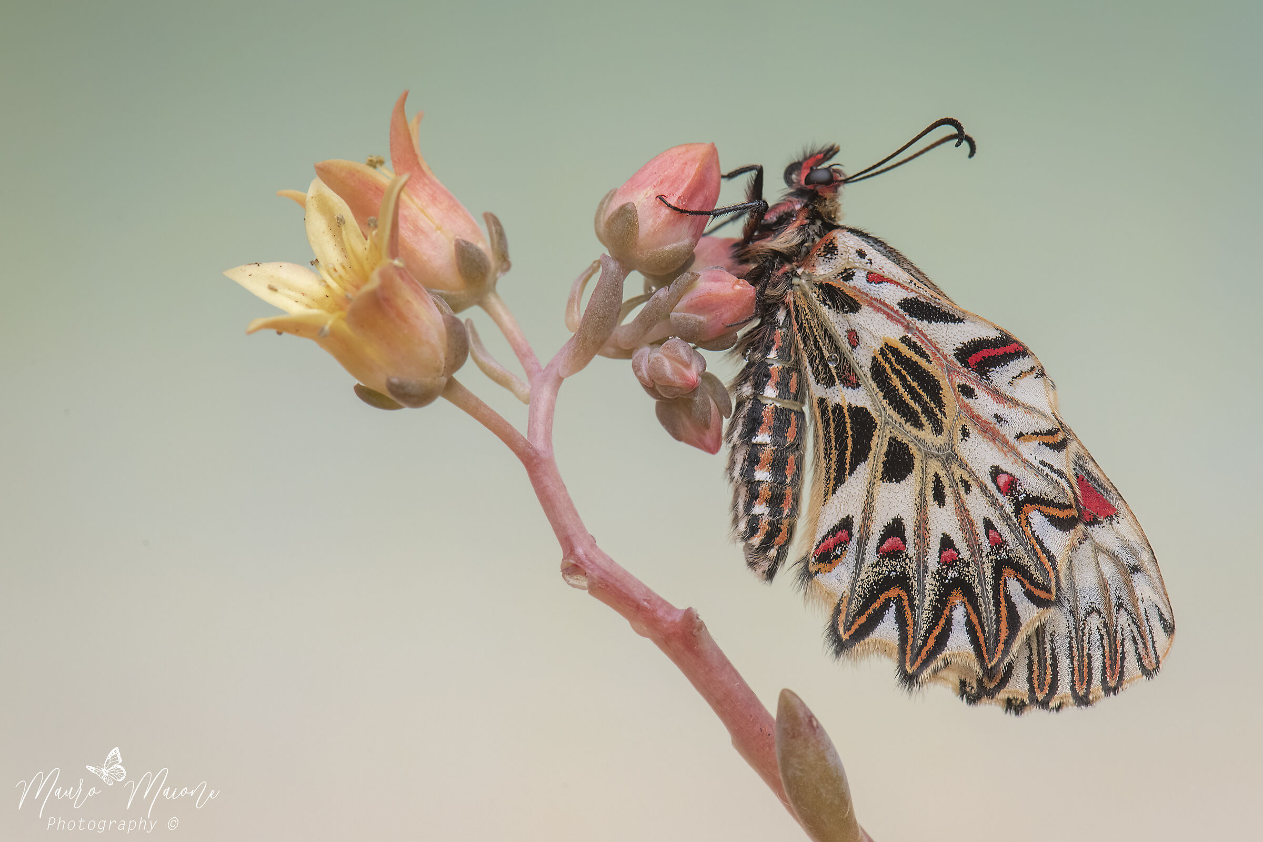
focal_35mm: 180
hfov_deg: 11.4
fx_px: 6315
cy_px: 421
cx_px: 632
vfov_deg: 7.6
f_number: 18
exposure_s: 1/125
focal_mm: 180
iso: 1250
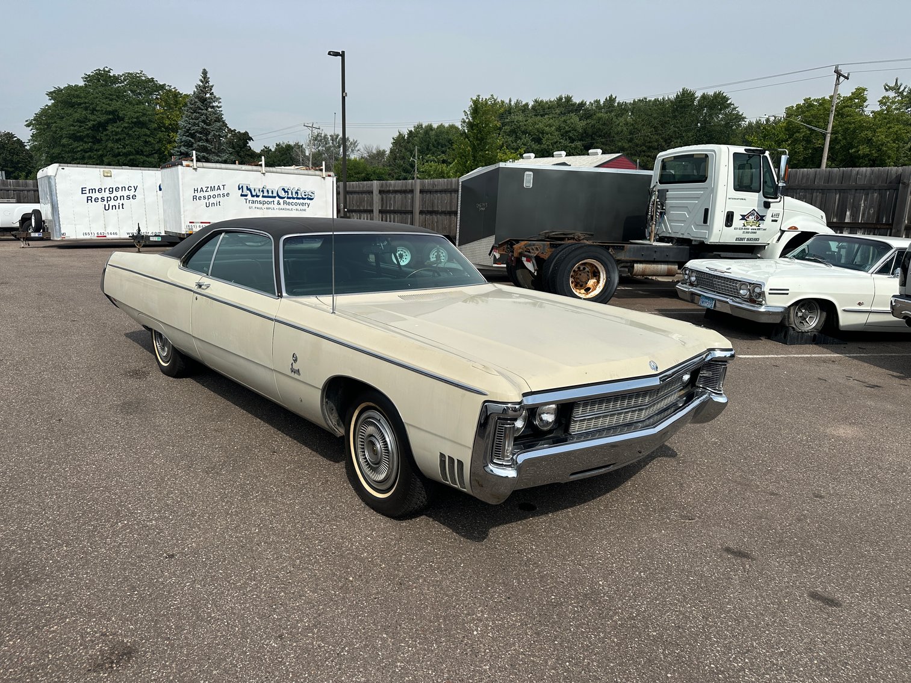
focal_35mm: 24
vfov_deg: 56.8
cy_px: 342
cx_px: 456
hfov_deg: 71.6
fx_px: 632
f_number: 1.78
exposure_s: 1/7042
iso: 80
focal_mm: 6.86
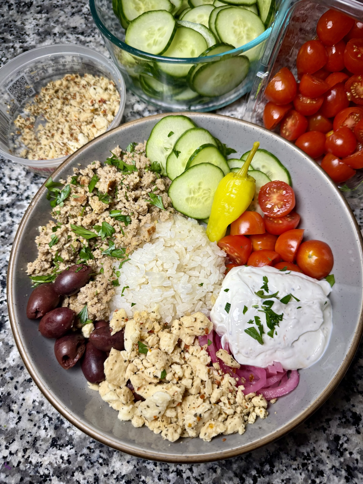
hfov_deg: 56.8
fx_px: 336
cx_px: 182
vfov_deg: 71.6
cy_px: 242
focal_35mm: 24
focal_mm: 6.76
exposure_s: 1/120
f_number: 1.78
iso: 100
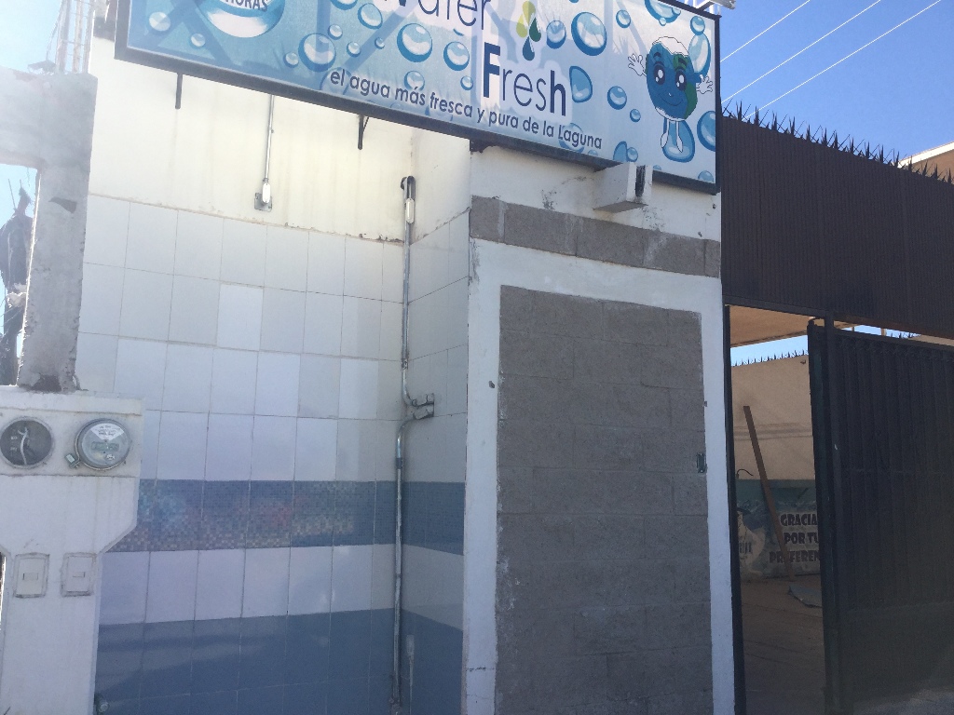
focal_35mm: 31
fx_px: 854
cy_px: 358
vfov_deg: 45.4
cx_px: 477
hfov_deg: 58.4
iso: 25
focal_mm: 3.3
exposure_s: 1/959
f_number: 2.4
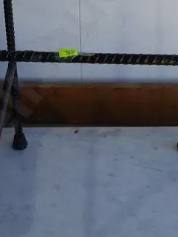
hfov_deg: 13.7
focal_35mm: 108
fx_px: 739
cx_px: 88
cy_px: 9
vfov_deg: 17.8
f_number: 5
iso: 200
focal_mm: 17
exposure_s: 1/200
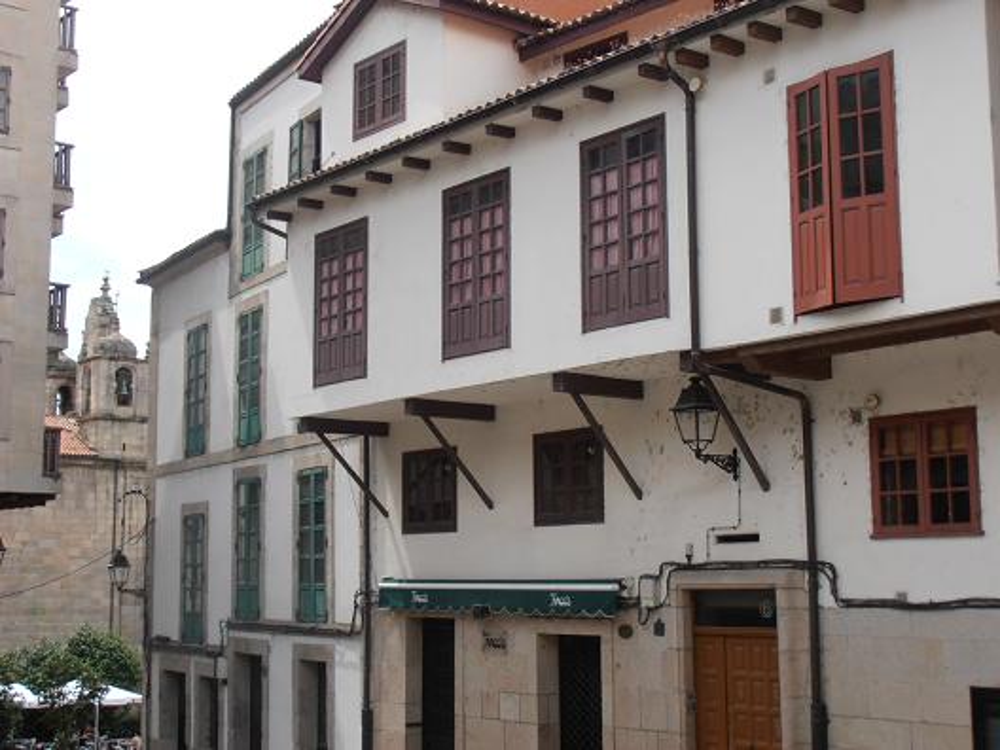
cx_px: 500
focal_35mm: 57
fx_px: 1647
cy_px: 375
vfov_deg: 25.7
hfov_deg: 33.8
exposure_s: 1/400
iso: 80
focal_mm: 10.04
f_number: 4.5
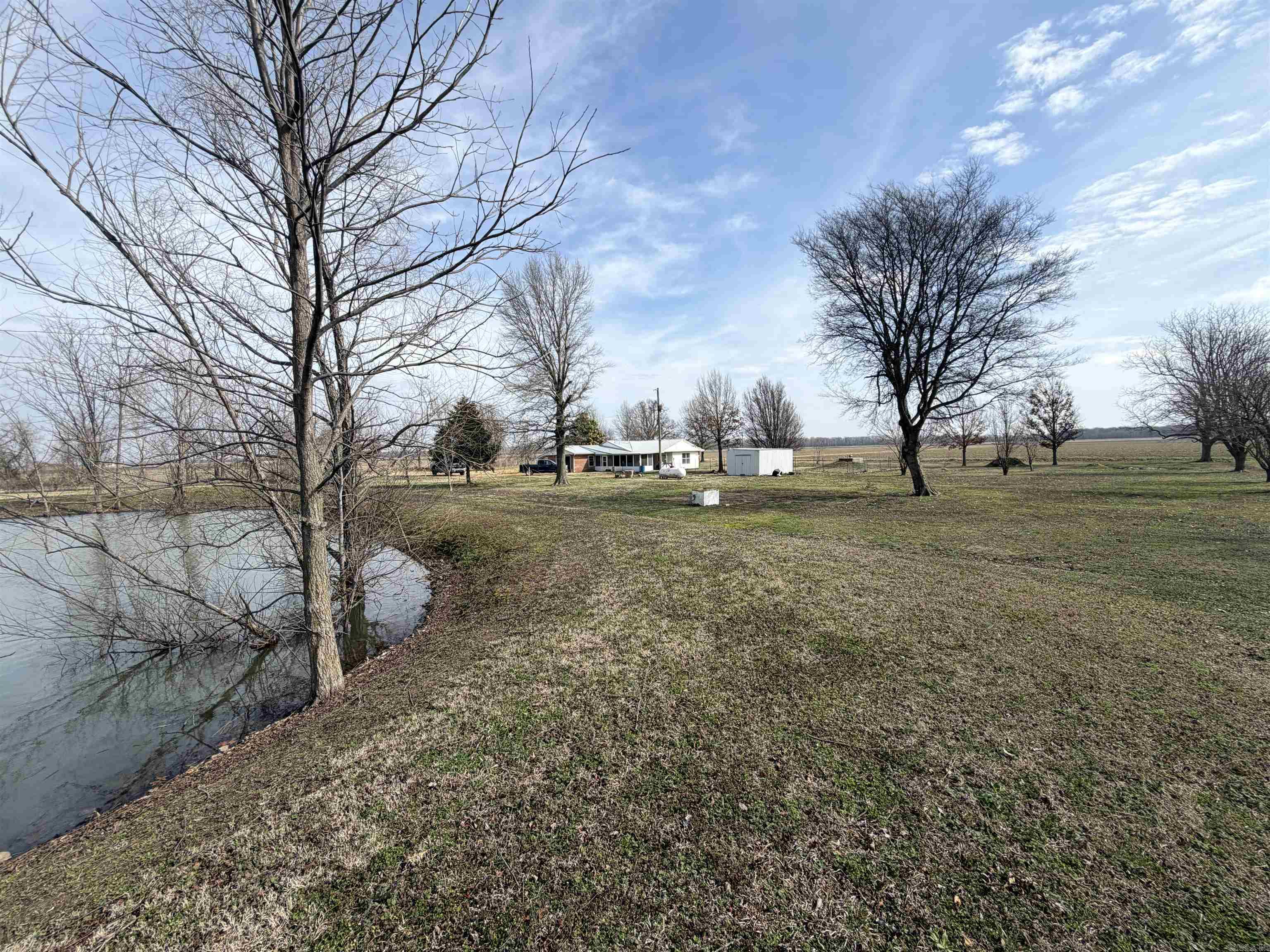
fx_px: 514
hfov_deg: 102.1
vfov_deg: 85.7
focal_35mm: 14
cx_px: 635
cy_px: 476
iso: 20
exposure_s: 1/914
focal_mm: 2.22
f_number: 2.2
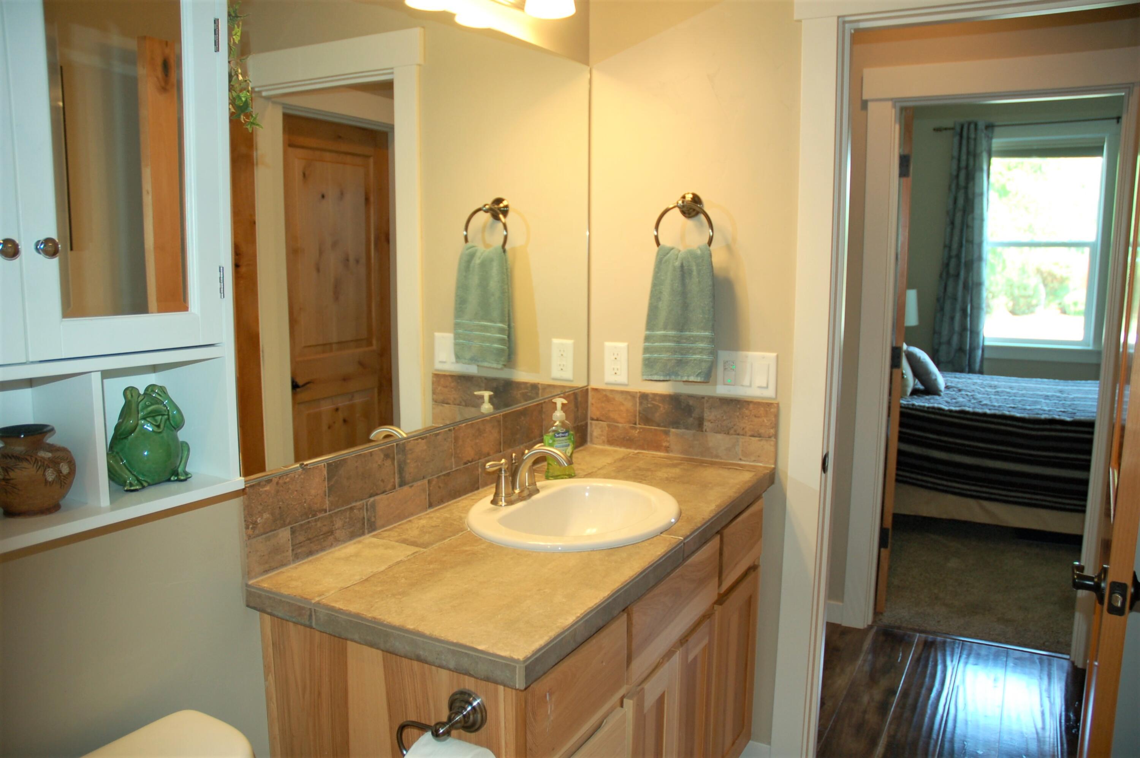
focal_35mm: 27
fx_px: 854
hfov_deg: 67.4
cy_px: 379
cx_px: 570
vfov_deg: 47.8
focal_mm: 18
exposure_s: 1/60
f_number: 3.5
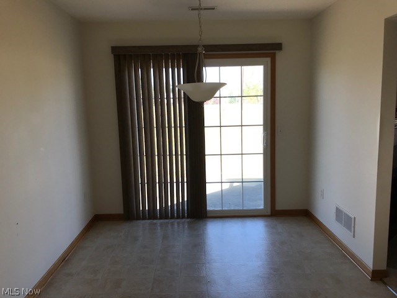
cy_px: 149
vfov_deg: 49.7
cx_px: 198
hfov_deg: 63.4
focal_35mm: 28
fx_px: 321
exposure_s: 1/182
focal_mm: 3.99
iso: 20
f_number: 1.8
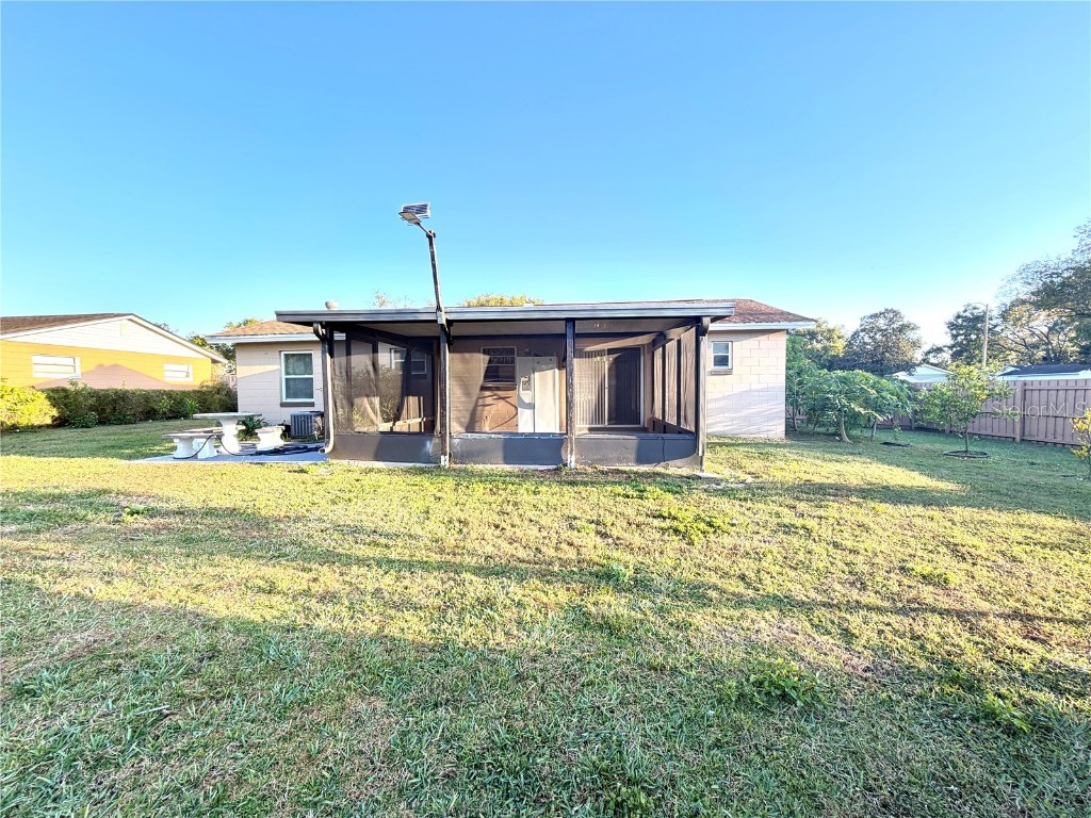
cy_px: 409
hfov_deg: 102.1
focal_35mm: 14
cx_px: 546
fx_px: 441
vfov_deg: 85.7
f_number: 2.2
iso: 64
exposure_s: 1/138
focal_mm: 2.22
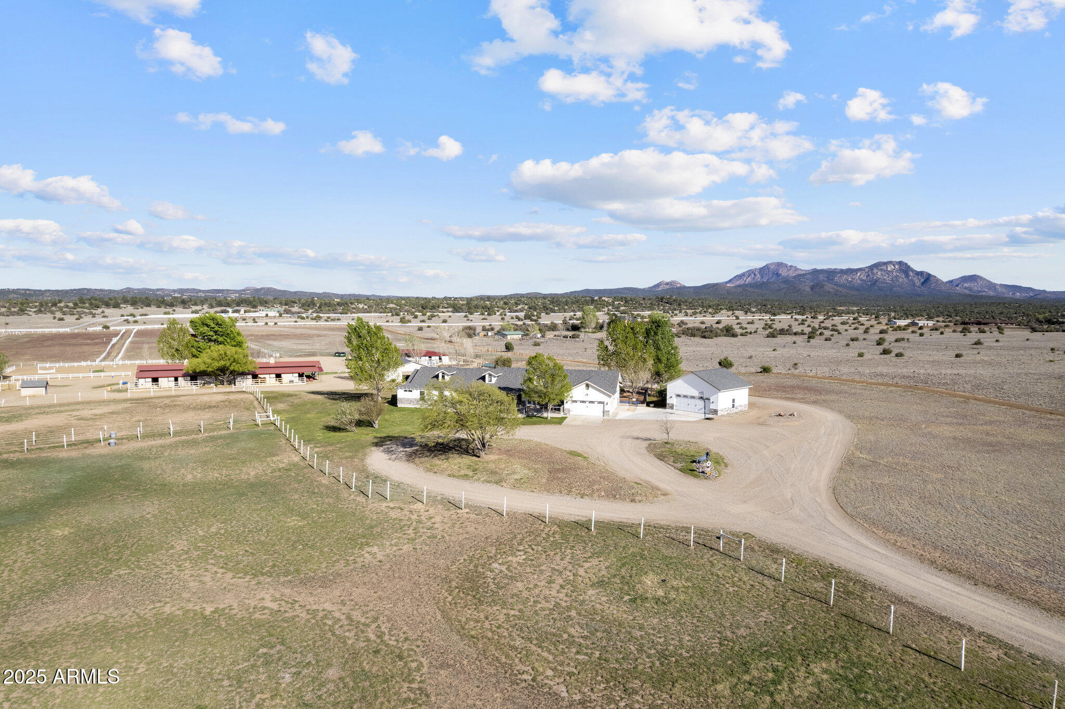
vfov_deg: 57.2
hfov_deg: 78.6
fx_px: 651
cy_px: 354
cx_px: 532
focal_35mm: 22
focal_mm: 8.38
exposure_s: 1/160
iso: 100
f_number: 2.8
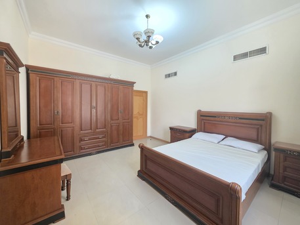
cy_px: 112
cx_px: 150
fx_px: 113
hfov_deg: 106.2
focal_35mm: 13
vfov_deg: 89.9
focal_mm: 2.2
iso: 640
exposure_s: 1/50
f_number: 1.9
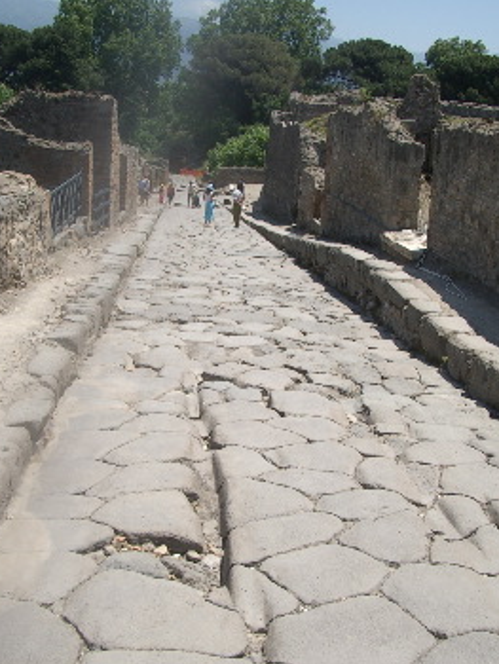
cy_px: 366
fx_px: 806
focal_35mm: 42
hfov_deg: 34.4
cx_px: 240
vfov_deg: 44.7
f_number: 4.3
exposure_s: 1/640
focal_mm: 5.8
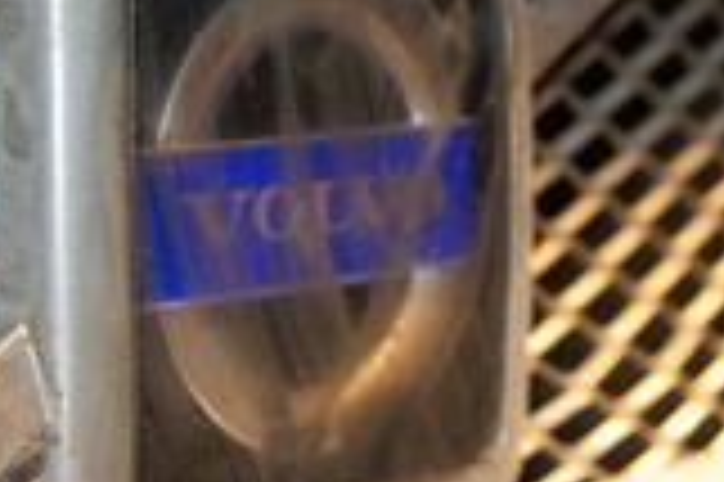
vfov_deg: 7.4
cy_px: 18
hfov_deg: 11.1
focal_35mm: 185
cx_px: 585
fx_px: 3716
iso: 400
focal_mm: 31
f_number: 4.5
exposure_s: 1/60
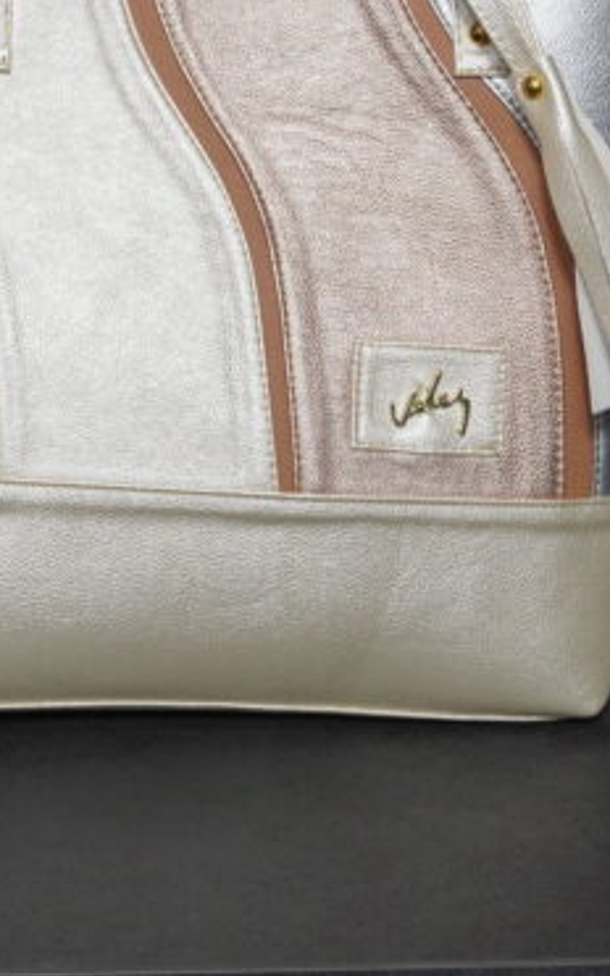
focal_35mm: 100
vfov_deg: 19.9
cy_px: -58
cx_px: 358
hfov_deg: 13.1
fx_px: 2665
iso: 800
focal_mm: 27
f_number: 4.5
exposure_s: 1/160
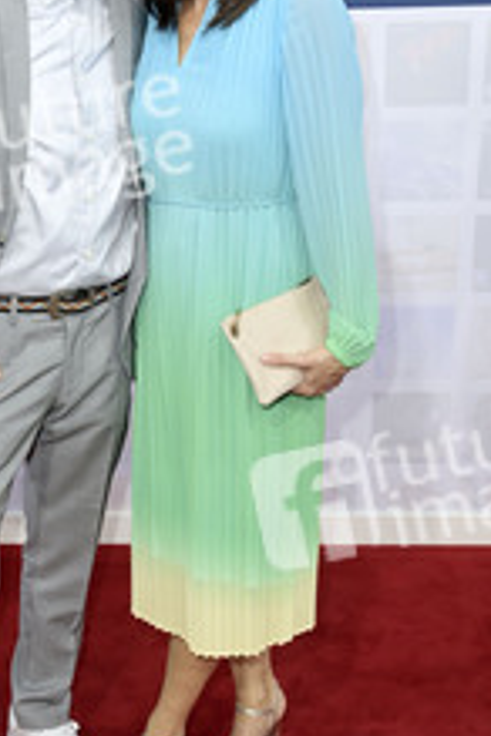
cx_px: 118
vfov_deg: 32.3
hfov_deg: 21.7
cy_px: 323
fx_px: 1268
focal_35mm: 62
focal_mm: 34
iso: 640
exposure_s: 1/125
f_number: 7.1
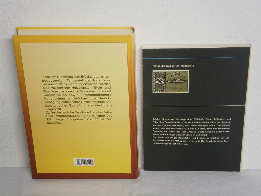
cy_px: 98
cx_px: 130
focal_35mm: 73
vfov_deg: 20.2
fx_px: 550
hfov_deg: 26.7
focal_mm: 13
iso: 125
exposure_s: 1/8
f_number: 4.4
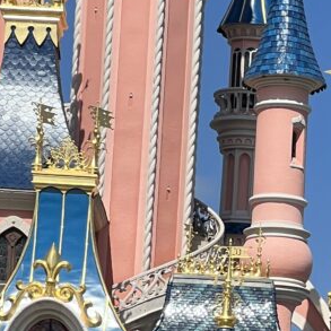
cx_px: 360
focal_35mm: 279
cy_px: 535
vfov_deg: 6.2
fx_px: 3018
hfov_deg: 6.3
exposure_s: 1/919
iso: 32
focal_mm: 9
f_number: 2.8
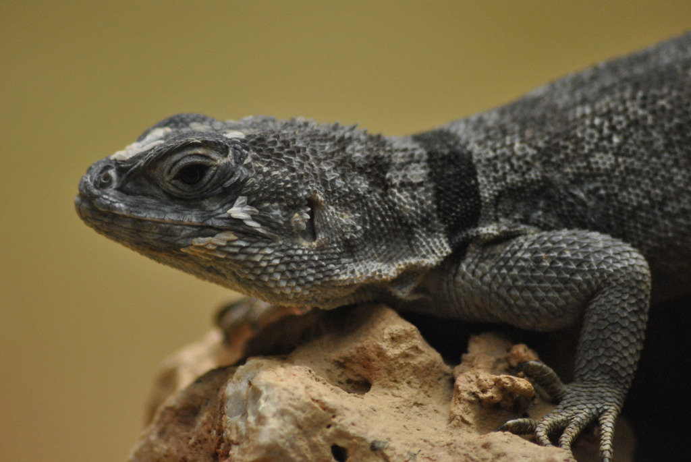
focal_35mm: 450
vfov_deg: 3.1
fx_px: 8646
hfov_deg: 4.6
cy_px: 231
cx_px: 346
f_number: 5.6
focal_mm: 300
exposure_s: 1/500
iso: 800
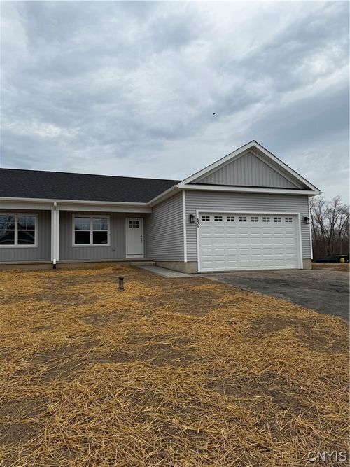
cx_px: 175
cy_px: 234
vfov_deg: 71.6
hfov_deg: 56.8
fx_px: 324
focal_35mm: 24
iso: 80
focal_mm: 6.76
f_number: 1.78
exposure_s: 1/8130
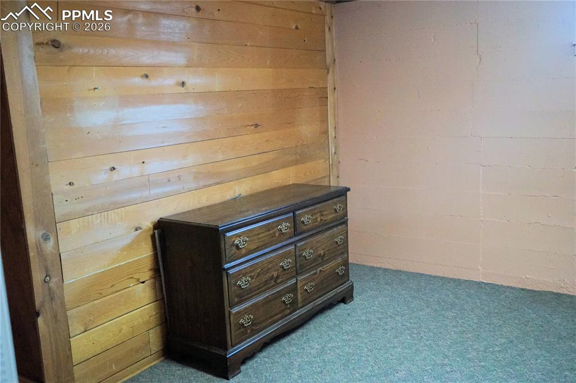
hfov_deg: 55.8
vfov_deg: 38.9
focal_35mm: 34
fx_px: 544
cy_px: 192
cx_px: 288
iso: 6400
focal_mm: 34
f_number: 4
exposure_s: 1/160
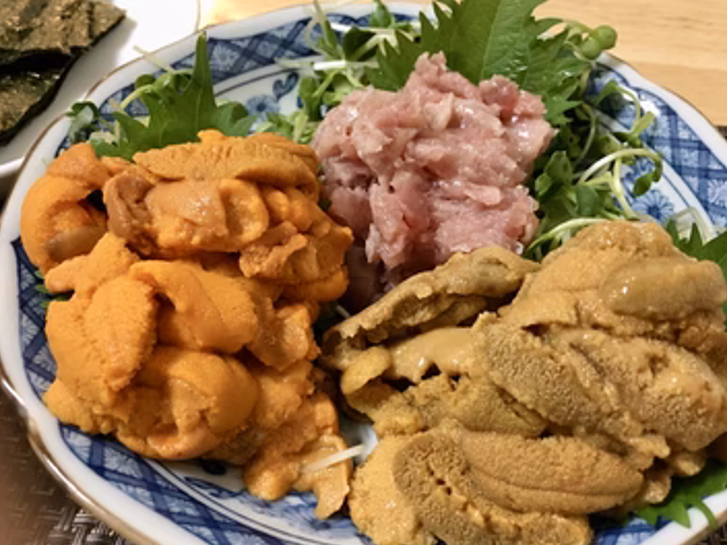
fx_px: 693
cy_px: 272
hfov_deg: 55.3
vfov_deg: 42.9
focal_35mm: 33
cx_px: 384
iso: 125
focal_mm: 4.15
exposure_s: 1/30
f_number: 2.2
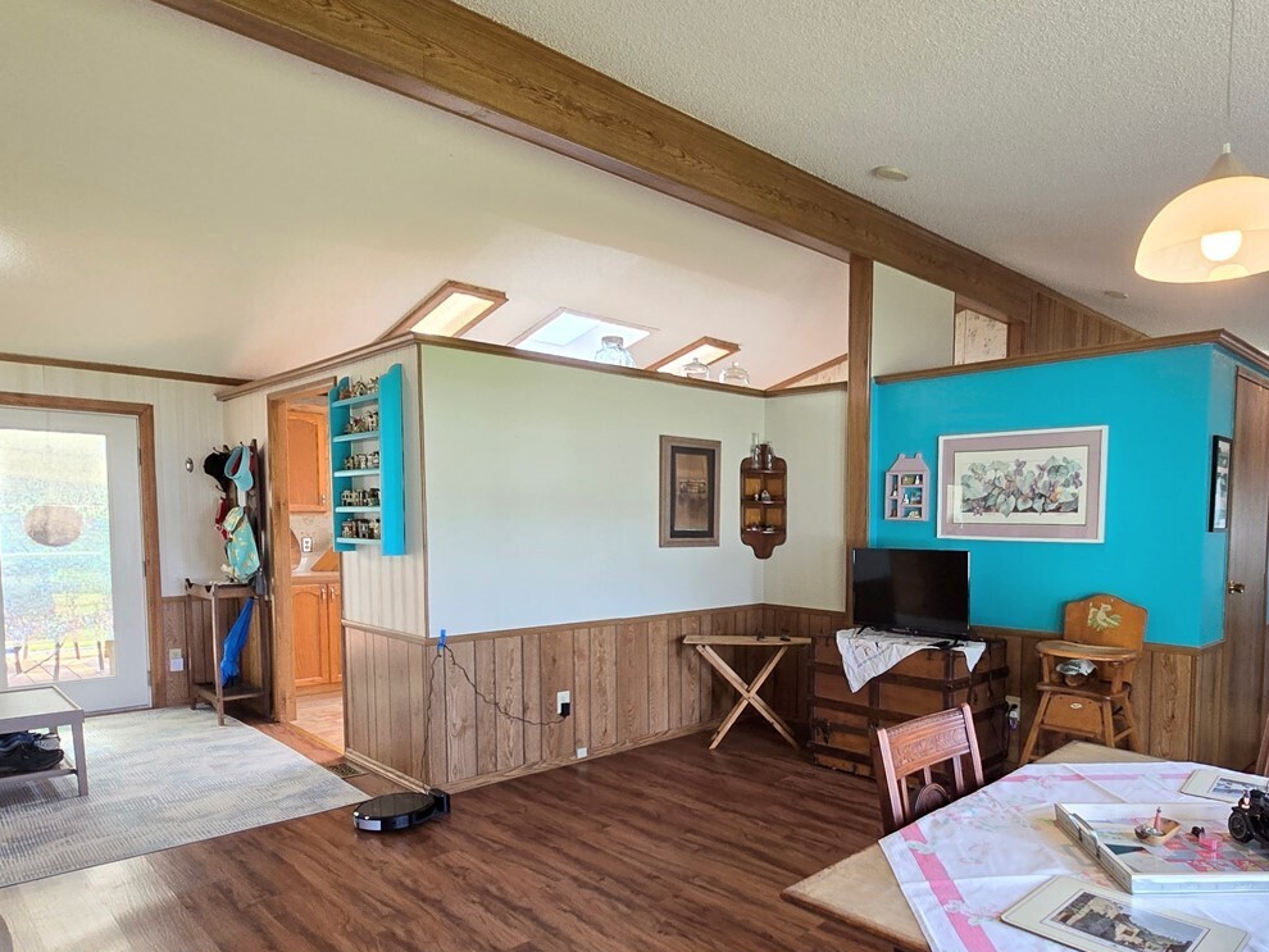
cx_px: 782
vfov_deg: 62.7
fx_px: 770
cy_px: 584
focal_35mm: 21
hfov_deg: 77.8
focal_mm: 2.2
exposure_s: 1/60
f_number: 2.2
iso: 80
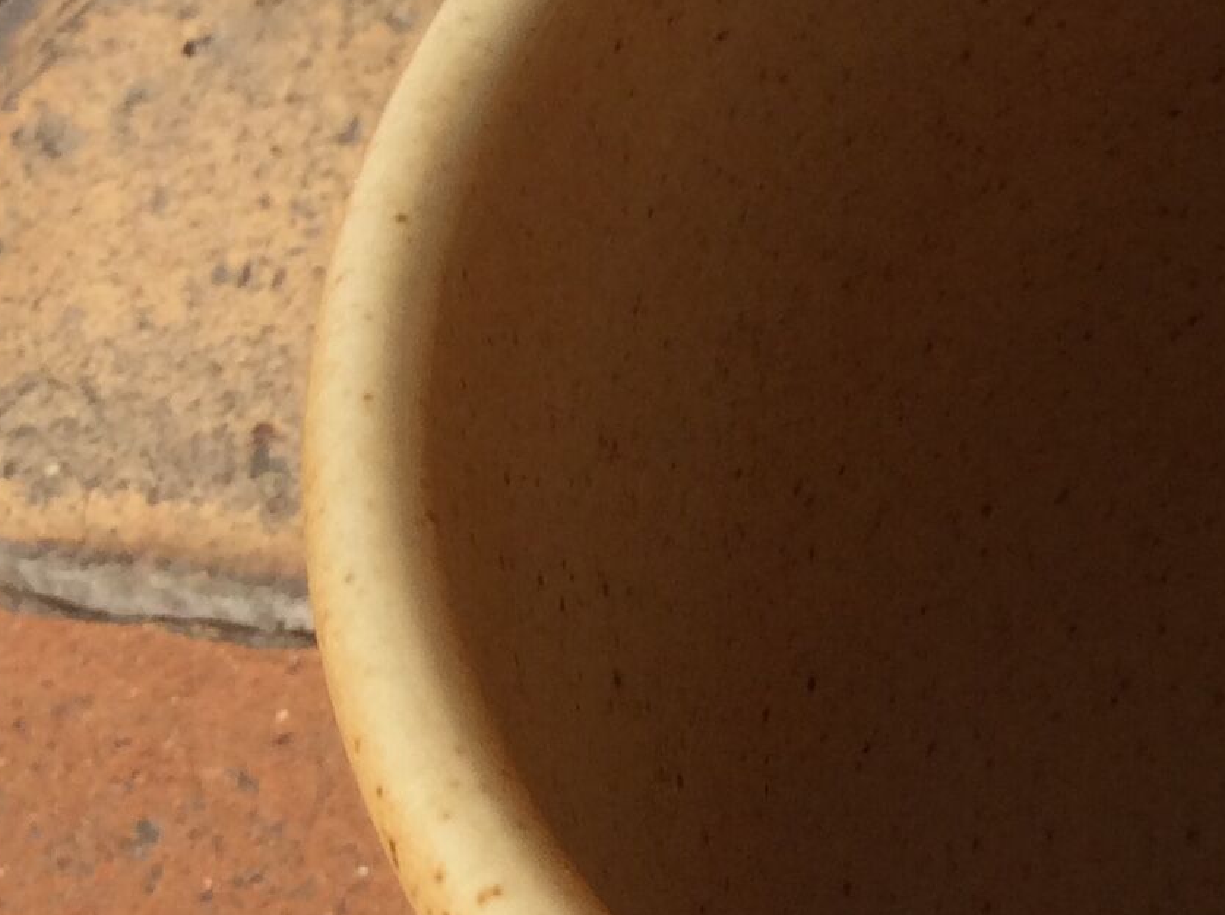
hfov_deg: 18.2
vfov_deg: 14.9
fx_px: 3498
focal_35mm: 99
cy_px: 265
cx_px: 1685
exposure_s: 1/1431
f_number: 2.4
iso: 32
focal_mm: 3.3
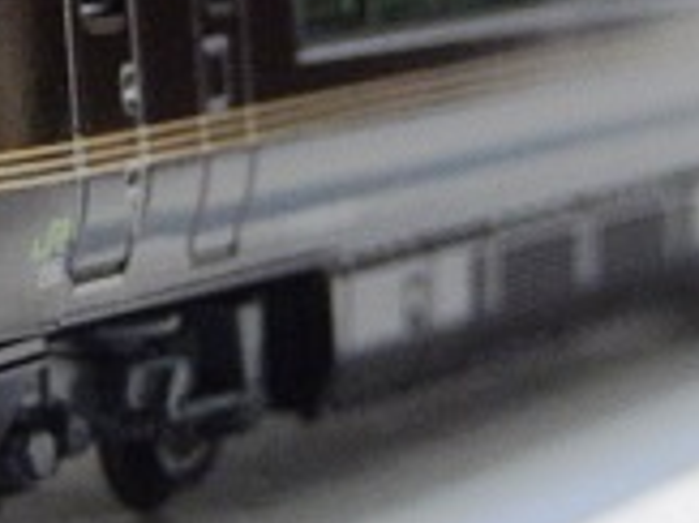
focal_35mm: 313
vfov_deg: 4.7
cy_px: 21
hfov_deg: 6.3
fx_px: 6316
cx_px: 142
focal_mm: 15.2
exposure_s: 1/4
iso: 200
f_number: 5.1
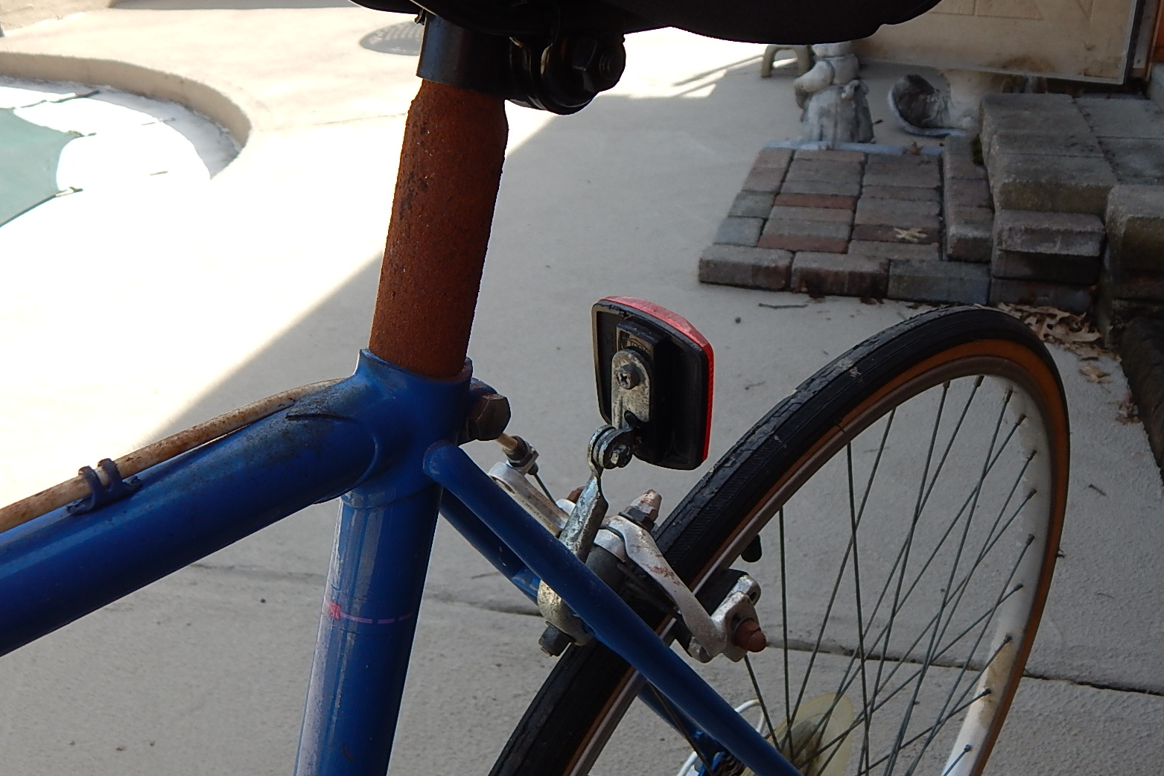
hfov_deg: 57.2
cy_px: 360
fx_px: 1067
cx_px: 574
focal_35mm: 33
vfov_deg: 39.9
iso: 125
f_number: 3.2
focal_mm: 5.6
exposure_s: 1/320
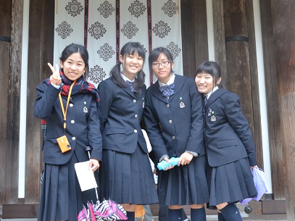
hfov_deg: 37.5
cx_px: 141
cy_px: 120
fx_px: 434
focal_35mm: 51
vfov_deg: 28.5
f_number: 5.6
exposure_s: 1/30
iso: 800
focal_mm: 24
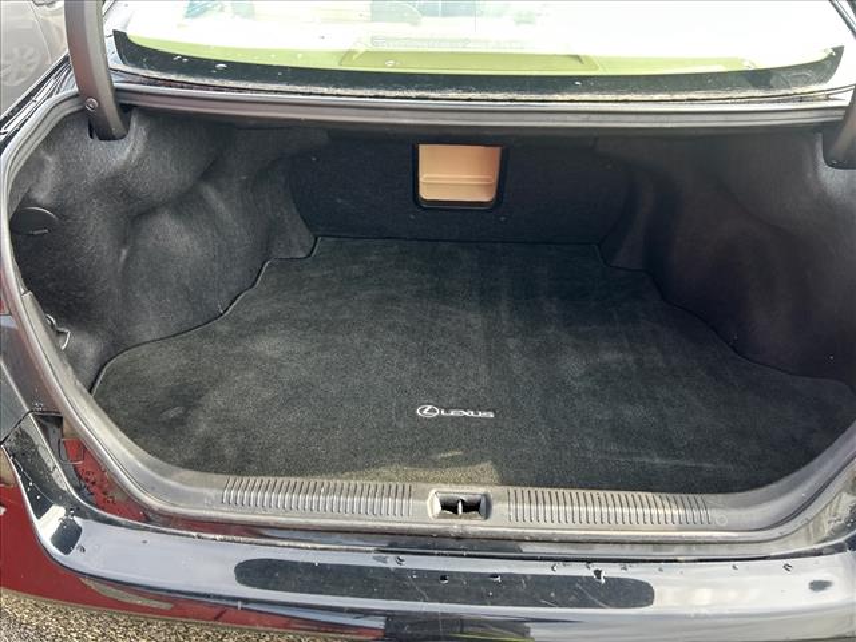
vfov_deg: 53.1
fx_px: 643
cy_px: 321
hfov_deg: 67.3
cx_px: 428
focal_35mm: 26
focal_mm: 5.7
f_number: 1.5
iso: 40
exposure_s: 1/121
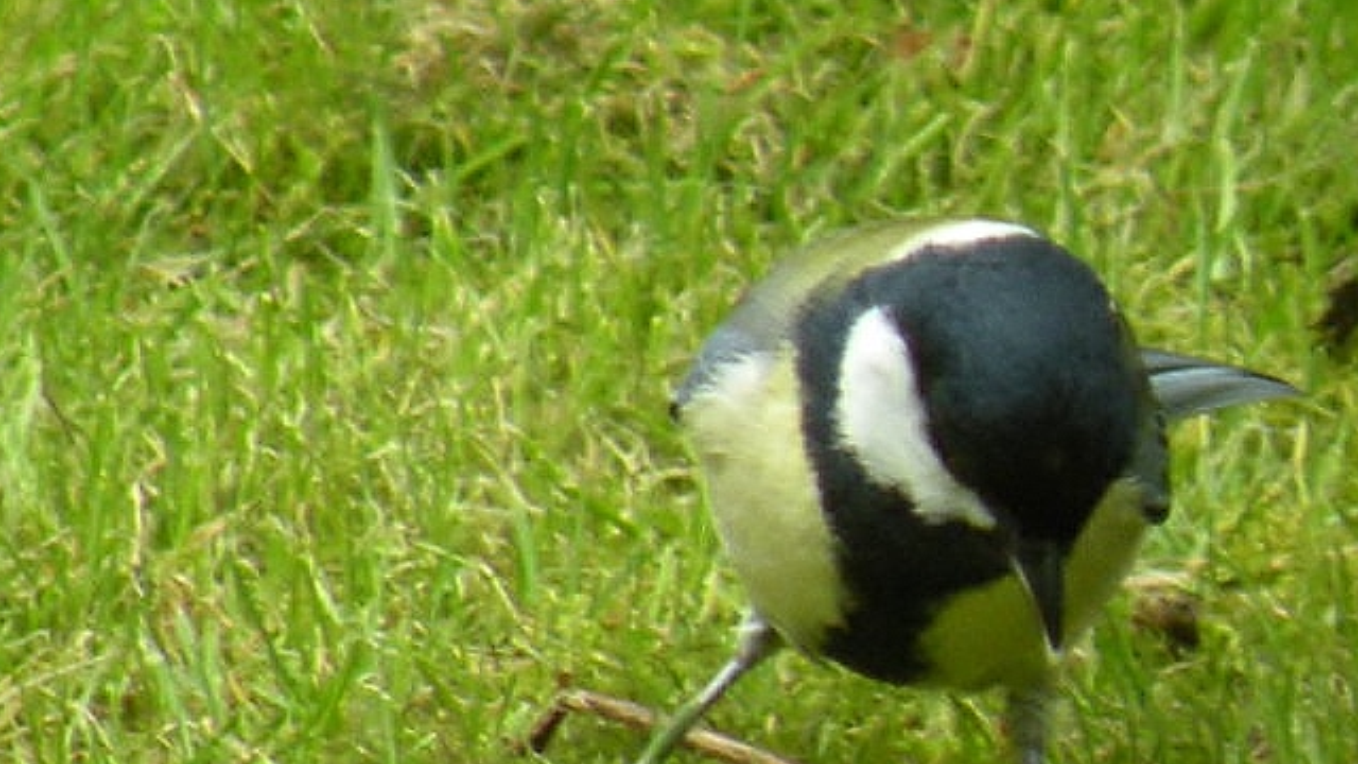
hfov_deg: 1.6
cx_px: -30
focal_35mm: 1324
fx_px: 47676
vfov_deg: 0.9
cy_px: 407
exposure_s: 1/130
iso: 212
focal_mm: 84.2
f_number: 4.5
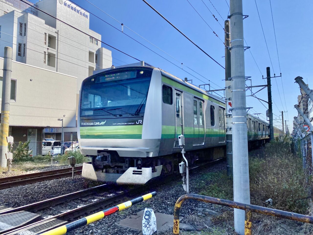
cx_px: 156
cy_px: 118
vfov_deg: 53.1
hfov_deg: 67.3
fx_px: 235
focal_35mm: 26
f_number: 1.8
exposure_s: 1/2688
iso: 32
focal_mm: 4.25
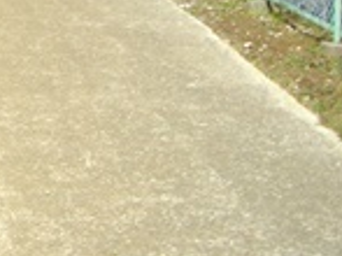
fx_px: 1076
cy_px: -87
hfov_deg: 16.3
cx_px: -193
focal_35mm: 109
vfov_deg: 13.1
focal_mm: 5.7
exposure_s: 1/800
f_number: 2.9
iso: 100
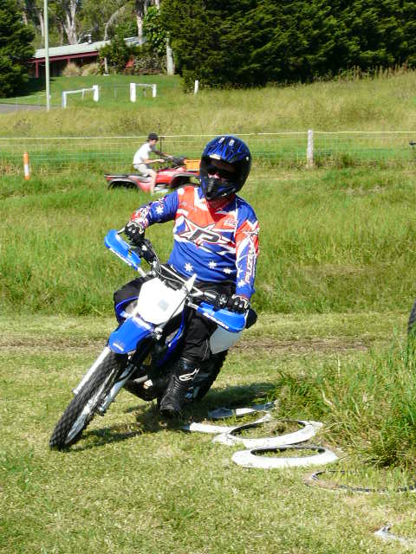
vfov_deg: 17.4
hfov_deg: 13.1
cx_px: 208
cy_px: 277
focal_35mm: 113
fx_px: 1811
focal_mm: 11.7
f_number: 5.6
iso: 100
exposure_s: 1/320
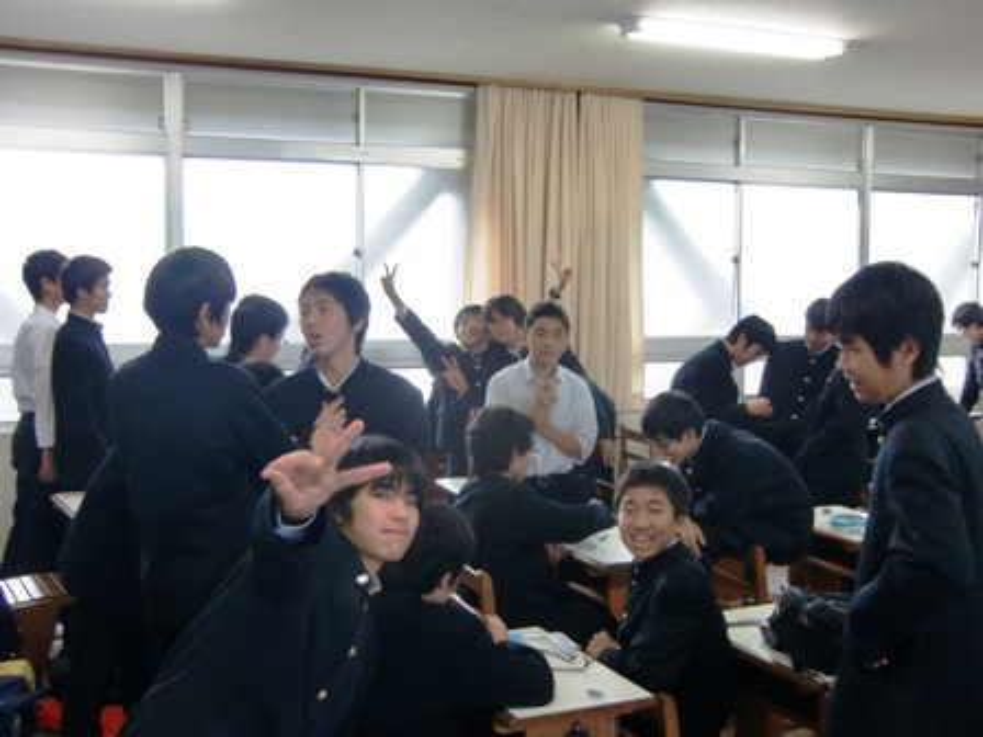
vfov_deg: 36.0
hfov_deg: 46.8
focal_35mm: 40
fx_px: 1136
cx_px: 492
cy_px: 368
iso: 160
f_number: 3.8
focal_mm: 7.1
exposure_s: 1/60
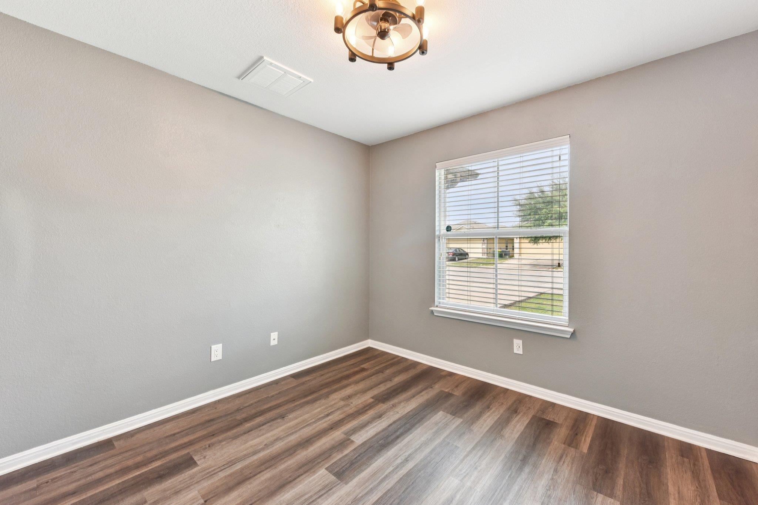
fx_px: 295
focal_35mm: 14
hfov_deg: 104.3
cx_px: 379
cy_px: 252
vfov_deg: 81.2
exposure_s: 1/15
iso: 220
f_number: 8
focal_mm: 14
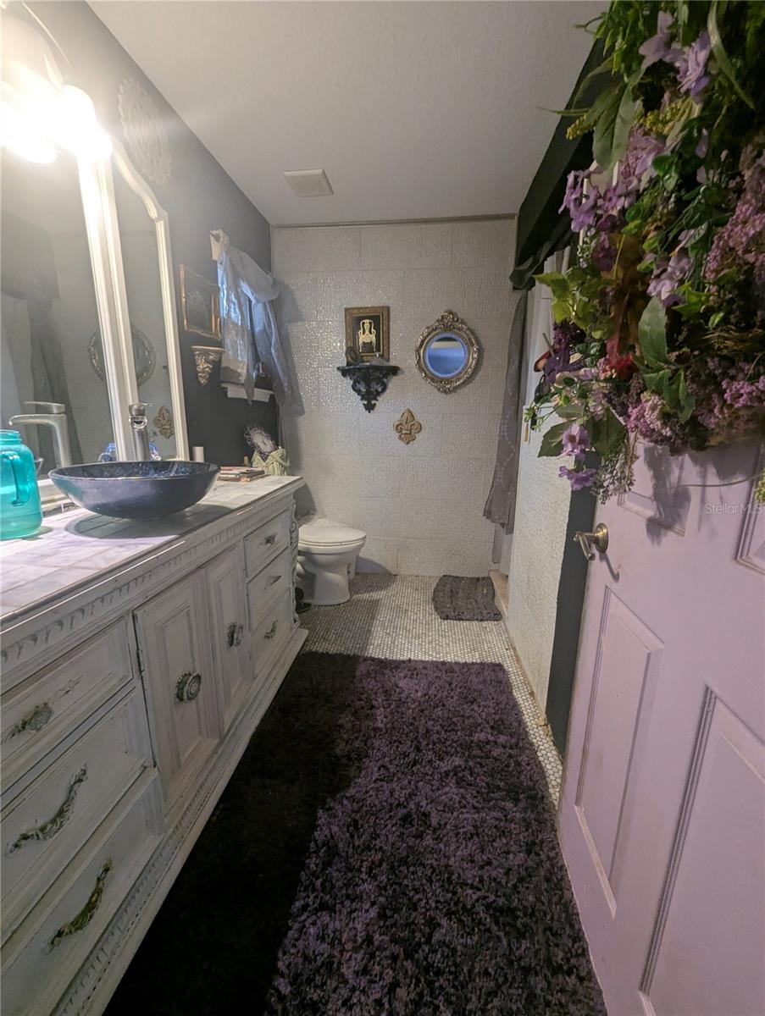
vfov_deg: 106.1
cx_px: 382
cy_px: 508
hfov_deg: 90.0
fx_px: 382
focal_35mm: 13
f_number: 2.2
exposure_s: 1/30
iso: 109
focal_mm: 1.95
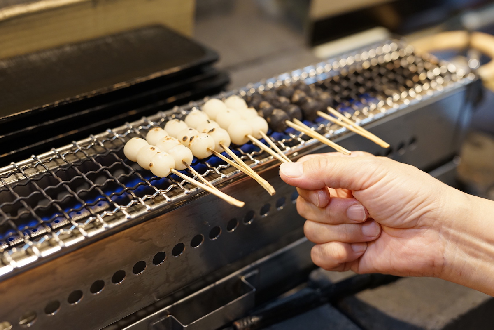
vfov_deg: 27.0
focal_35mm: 50
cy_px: 165
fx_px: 686
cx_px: 247
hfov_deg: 39.6
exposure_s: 1/60
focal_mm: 50
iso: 2000
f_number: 2.8
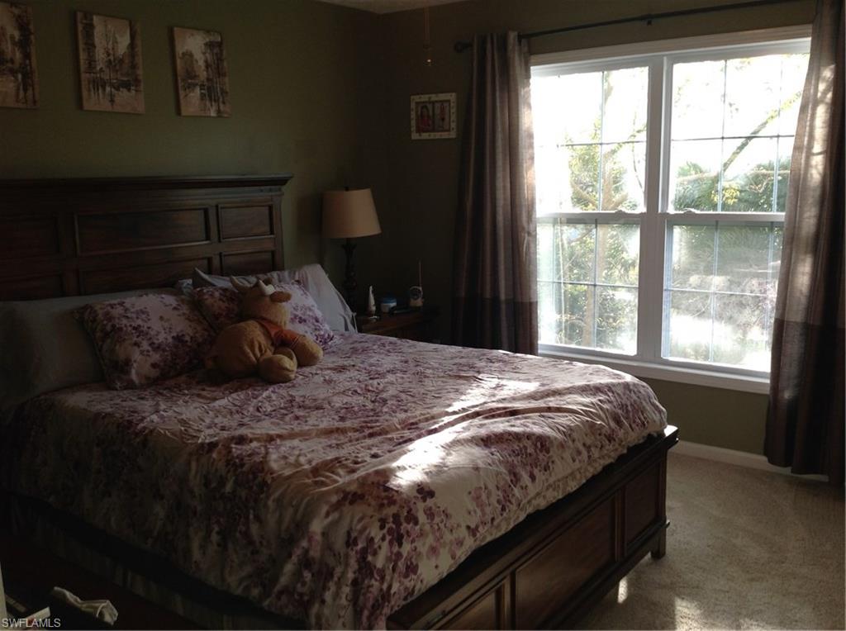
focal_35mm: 35
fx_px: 854
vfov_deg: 40.6
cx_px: 423
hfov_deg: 52.7
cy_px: 316
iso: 50
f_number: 2.4
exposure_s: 1/20
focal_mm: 4.28
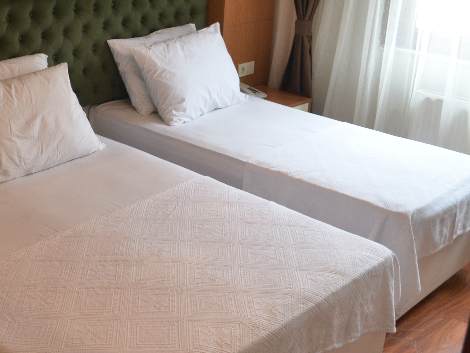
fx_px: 720
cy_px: 230
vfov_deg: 27.4
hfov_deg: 35.5
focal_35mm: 53
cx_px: 126
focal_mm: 18
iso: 400
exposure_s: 1/50
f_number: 3.5
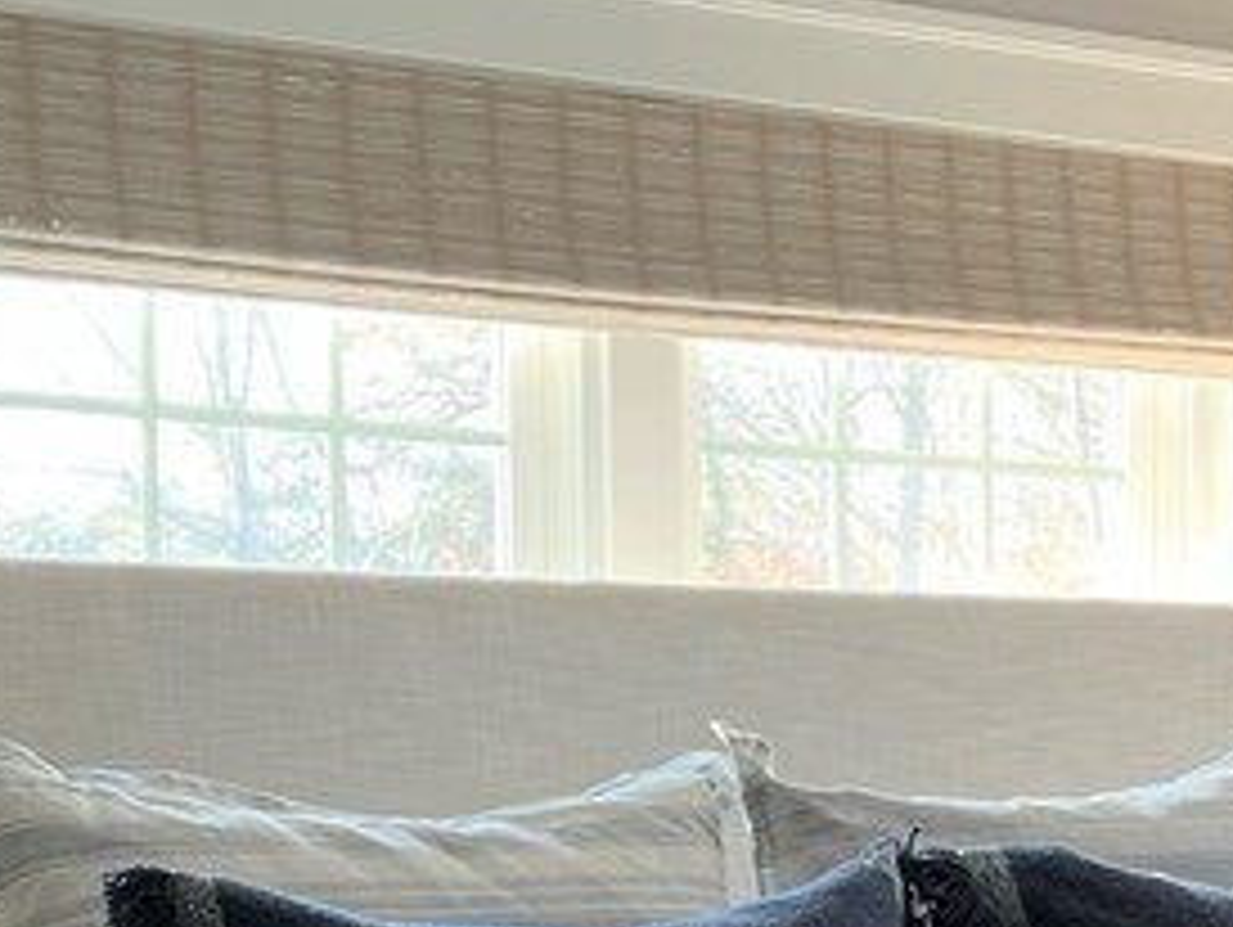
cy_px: 1102
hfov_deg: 20.2
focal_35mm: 97
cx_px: 760
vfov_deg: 14.8
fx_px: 3458
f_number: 1.5
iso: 80
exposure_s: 1/60
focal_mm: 5.7
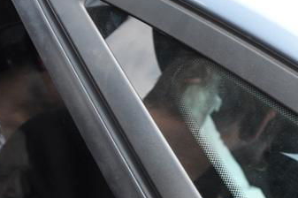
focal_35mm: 82
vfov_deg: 16.6
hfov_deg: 24.5
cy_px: 68
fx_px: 678
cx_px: 227
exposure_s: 1/200
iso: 200
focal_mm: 18
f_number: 5.6
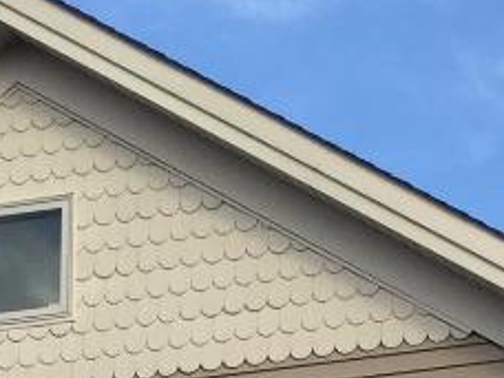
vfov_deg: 7.2
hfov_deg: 10.8
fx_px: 2664
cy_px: 1167
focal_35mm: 183
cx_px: 433
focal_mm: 4.15
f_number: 2.2
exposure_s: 1/842
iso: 32
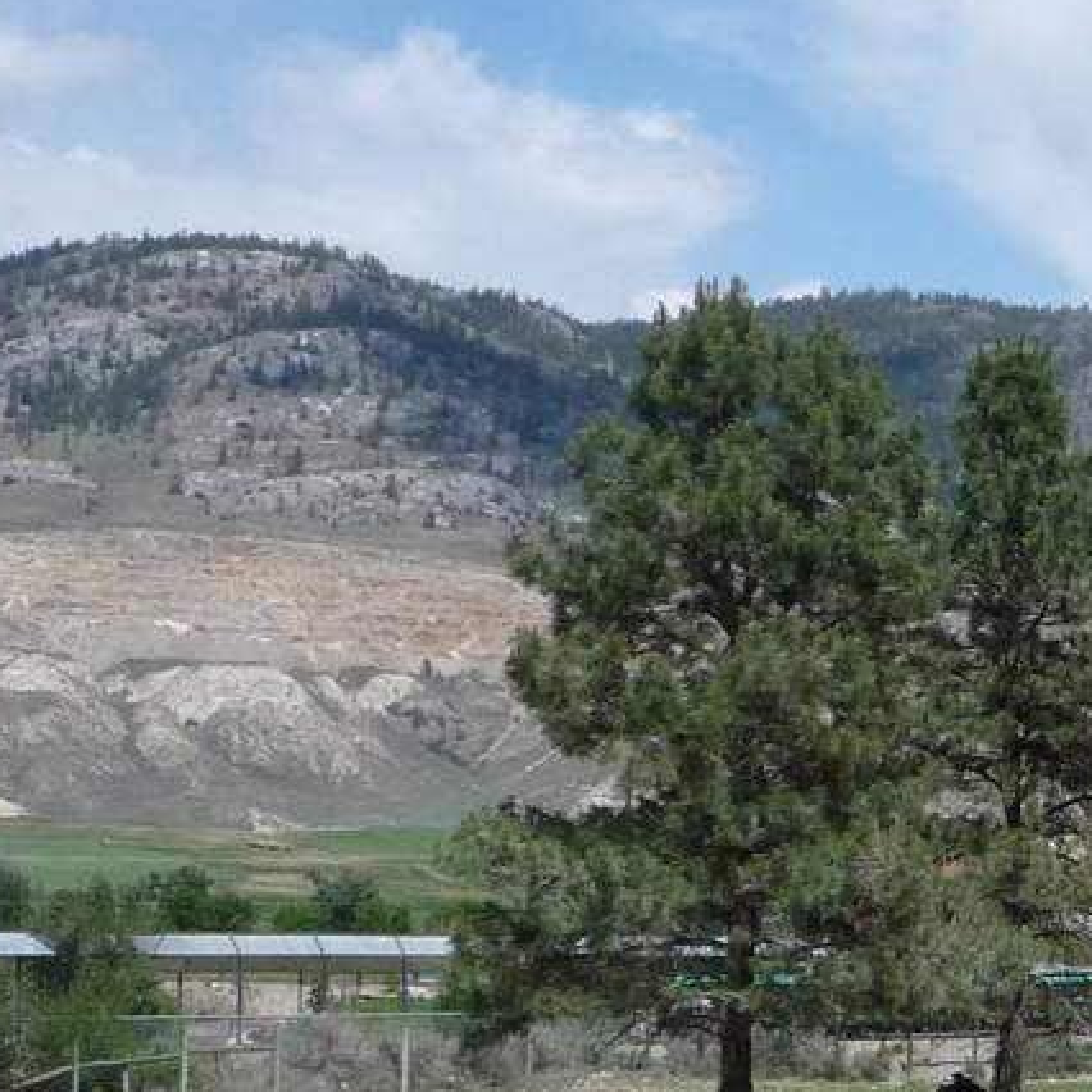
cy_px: 866
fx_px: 3319
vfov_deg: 18.5
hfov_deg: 16.5
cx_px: 1774
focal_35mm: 93
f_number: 8
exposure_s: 1/500
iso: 200
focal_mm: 4.7
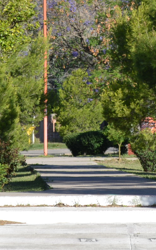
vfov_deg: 7.2
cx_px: 136
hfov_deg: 4.5
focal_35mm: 292
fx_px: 1986
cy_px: -16
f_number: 7.1
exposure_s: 1/200
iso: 100
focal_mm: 50
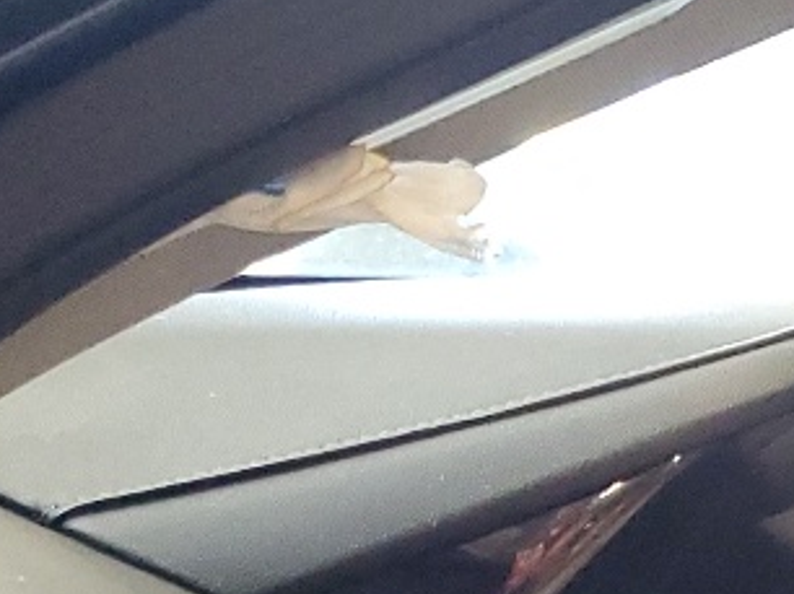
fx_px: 3117
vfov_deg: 9.5
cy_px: 1481
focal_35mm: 136
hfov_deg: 12.3
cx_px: 1726
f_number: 1.5
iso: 363
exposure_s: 1/60.2
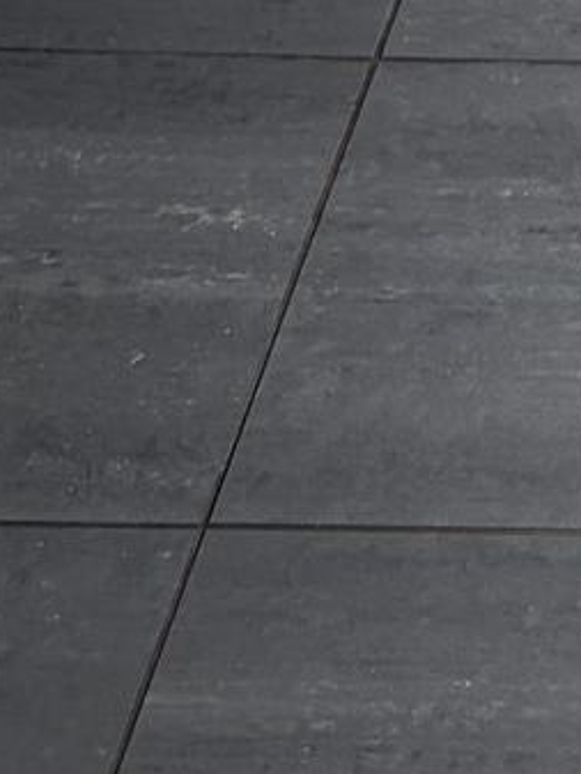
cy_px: -1422
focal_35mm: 148
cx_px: 1513
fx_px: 3310
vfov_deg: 10.3
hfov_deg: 8.8
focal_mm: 5.96
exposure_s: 1/205
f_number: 1.6
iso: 40
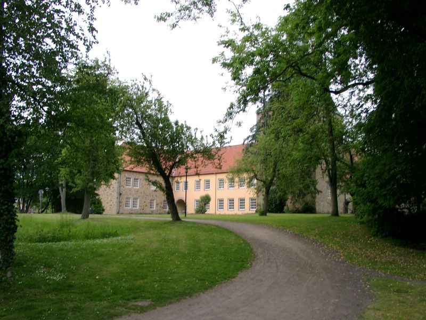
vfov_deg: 41.8
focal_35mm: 34
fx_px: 418
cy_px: 160
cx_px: 213
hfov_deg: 54.0
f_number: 4
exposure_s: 1/121
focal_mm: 7.13
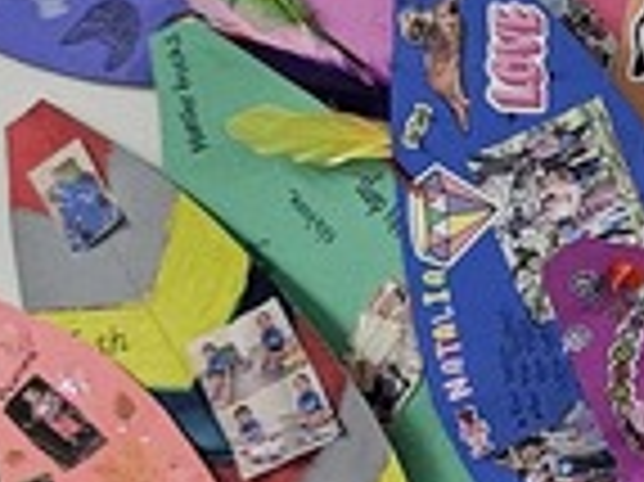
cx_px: 1855
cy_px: 230
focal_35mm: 165
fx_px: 3067
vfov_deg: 9.0
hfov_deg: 9.6
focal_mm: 5.4
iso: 500
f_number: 1.8
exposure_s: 1/120
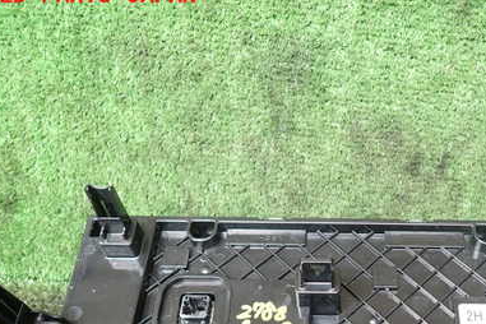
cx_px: 347
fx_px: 553
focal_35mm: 41
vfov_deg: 31.7
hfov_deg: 46.2
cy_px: 265
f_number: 2
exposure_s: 1/60
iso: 160
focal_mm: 4.5
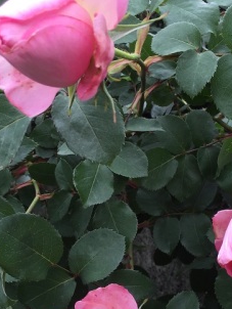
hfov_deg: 30.2
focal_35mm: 48
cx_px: 149
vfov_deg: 39.3
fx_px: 428
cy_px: 198
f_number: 2.2
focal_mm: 4.15
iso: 40
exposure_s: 1/120
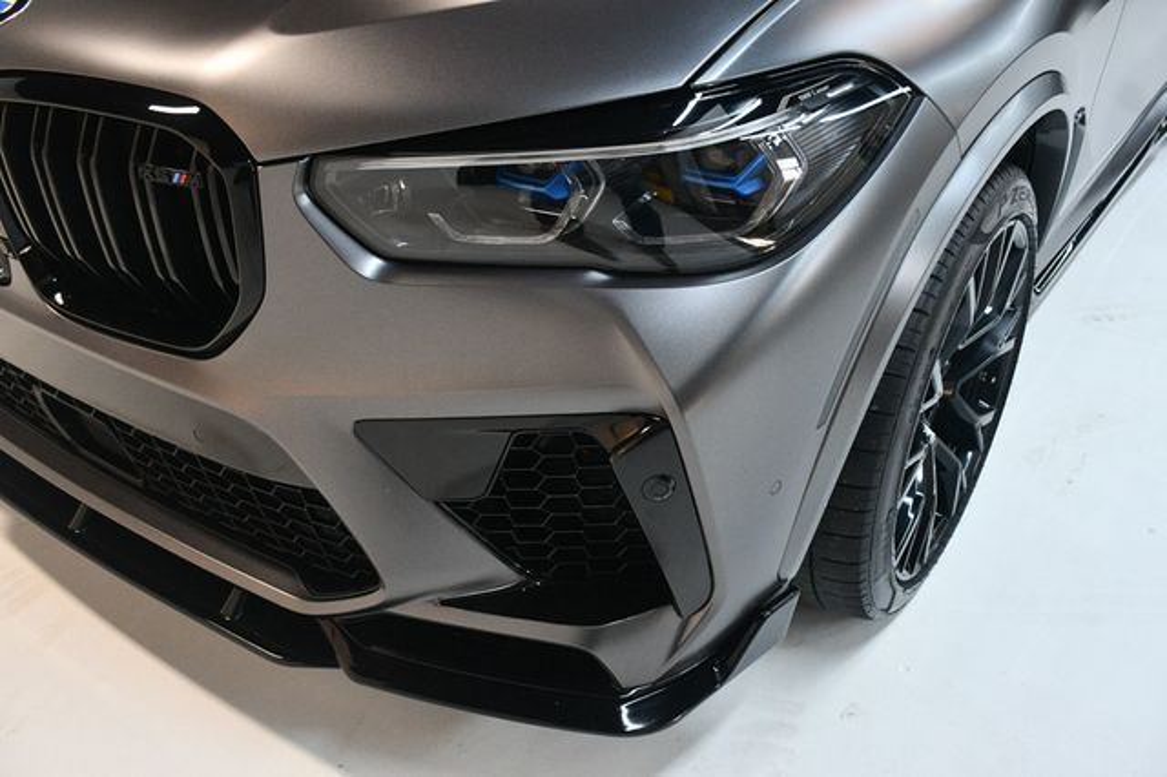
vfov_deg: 39.9
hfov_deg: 57.2
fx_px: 1069
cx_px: 584
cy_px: 388
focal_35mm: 33
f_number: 3.5
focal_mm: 22
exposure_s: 1/125
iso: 2000
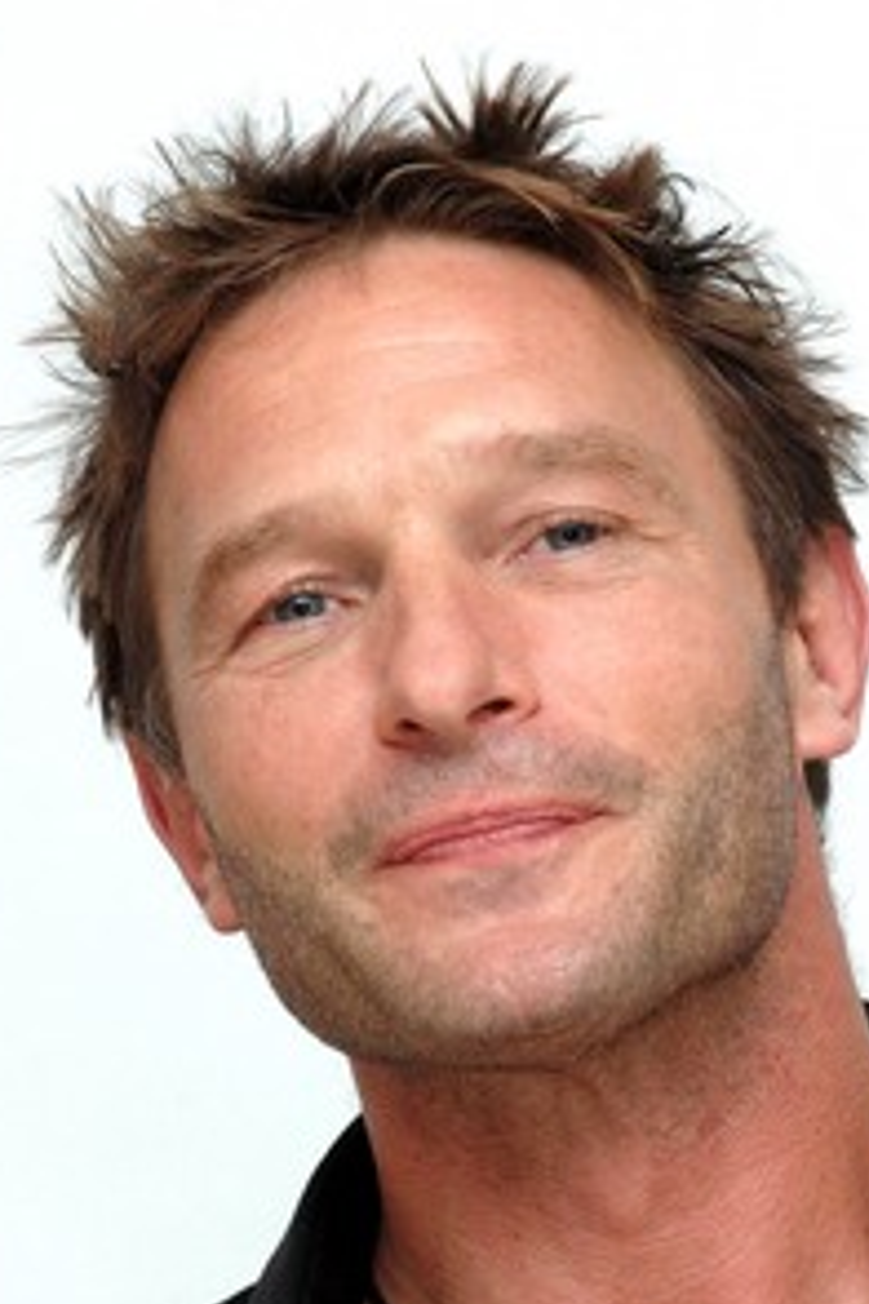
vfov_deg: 7.0
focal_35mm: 296
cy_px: 843
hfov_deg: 4.6
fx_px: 10705
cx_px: 523
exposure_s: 1/800
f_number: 9
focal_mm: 145
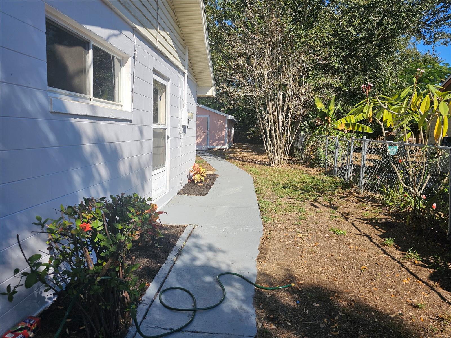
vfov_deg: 58.9
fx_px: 300
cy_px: 169
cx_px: 226
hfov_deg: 73.9
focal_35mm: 23
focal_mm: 6.3
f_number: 1.7
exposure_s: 1/707
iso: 10
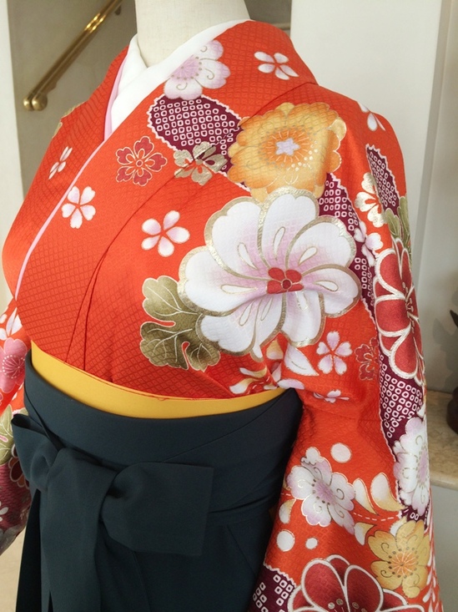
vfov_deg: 61.7
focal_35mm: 29
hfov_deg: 48.2
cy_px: 306
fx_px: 512
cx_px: 229
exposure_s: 1/30
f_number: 2.2
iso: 40
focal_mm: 4.15
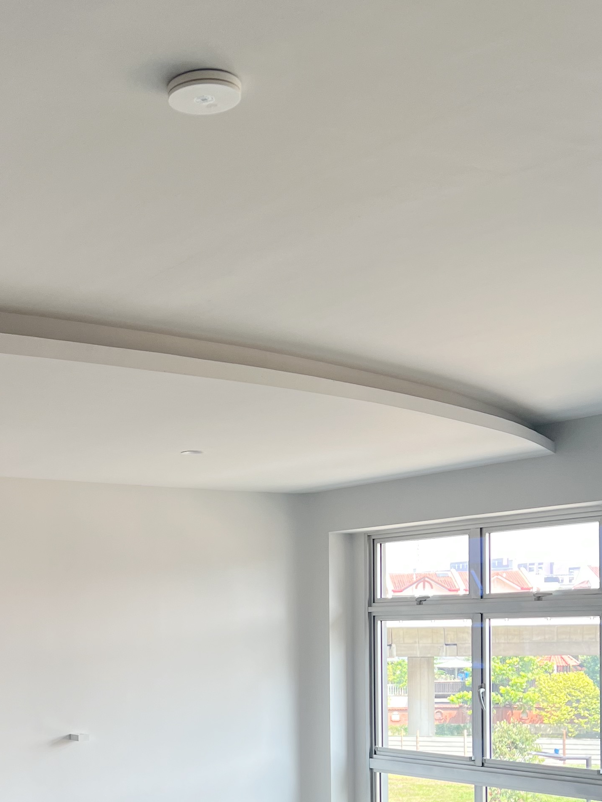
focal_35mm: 55
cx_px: 110
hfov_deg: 26.0
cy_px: 658
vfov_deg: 33.8
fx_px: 1275
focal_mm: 5.7
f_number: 1.5
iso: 50
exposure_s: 1/121
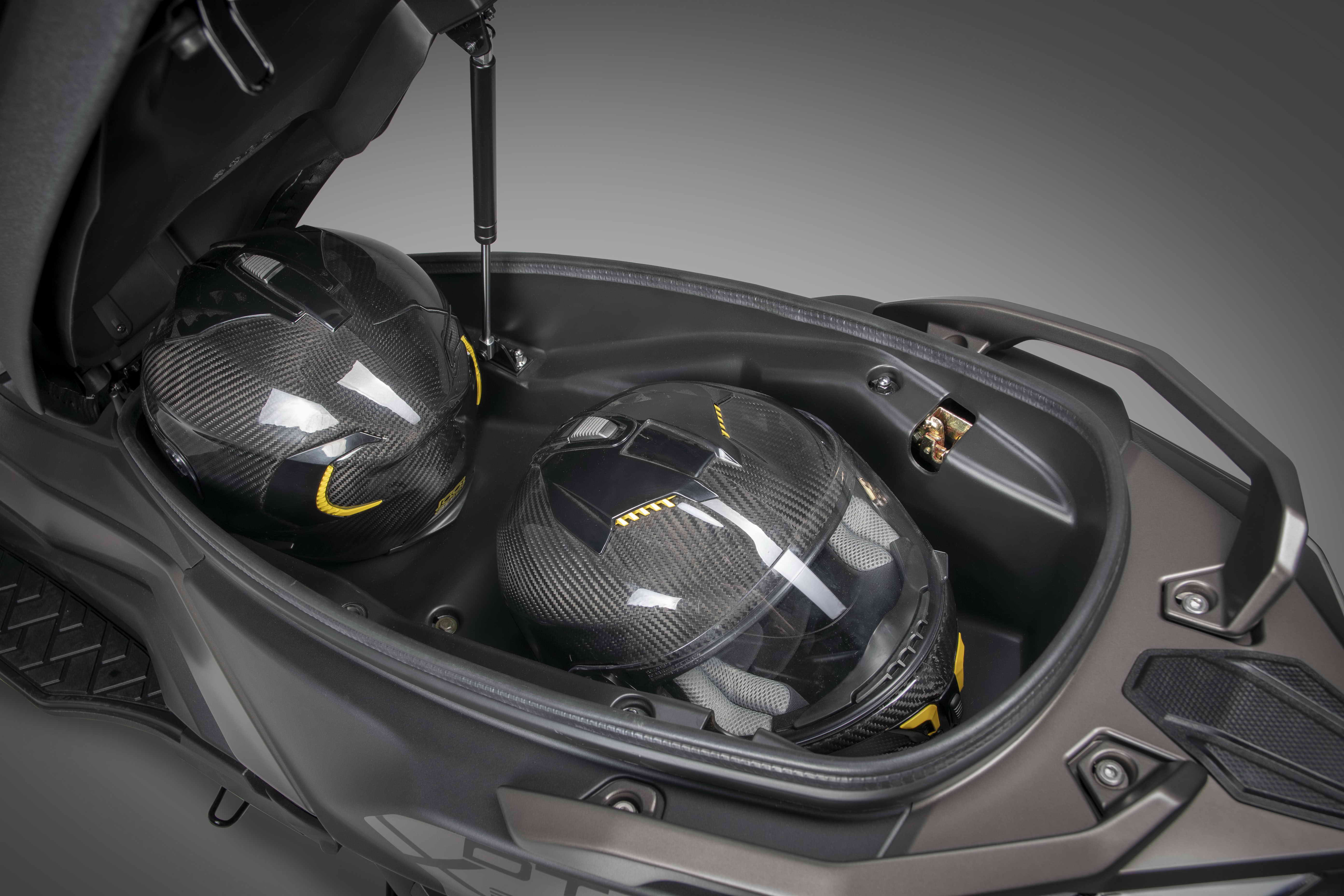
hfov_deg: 53.1
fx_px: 1344
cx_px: 672
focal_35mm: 36
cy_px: 448
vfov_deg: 36.9
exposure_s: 1/100
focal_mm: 24
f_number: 6.3
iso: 100
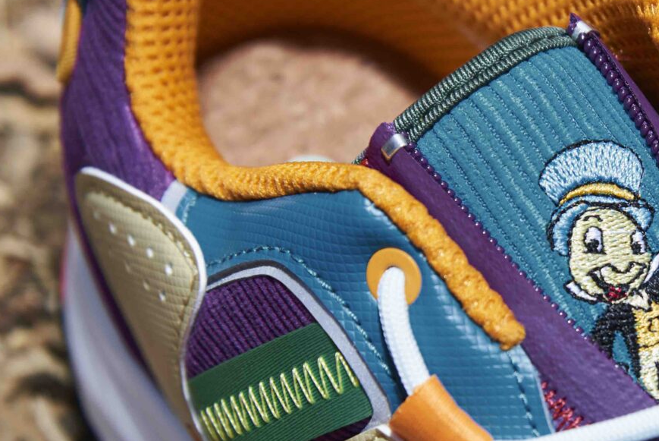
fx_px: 4855
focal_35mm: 265
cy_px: 244
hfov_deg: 7.7
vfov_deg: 5.2
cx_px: 635
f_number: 6.3
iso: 125
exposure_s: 1/200
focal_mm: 120
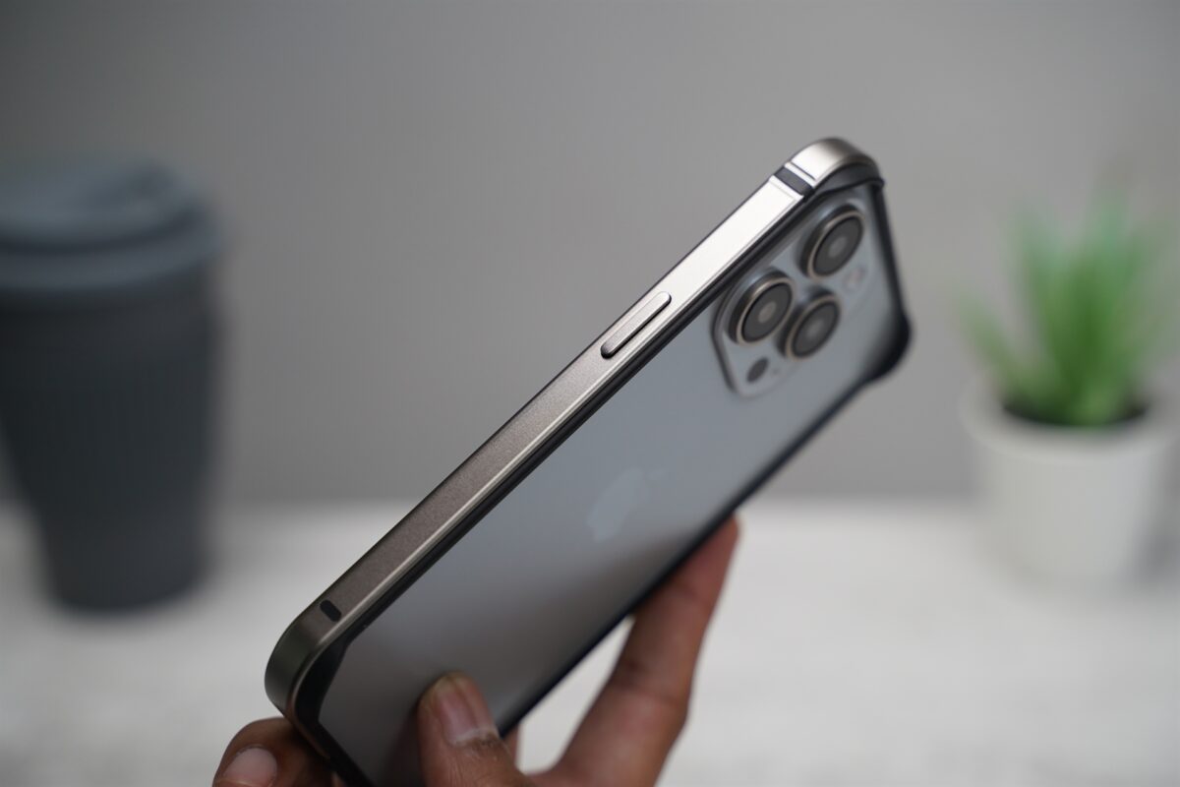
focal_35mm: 63
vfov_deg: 21.6
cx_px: 590
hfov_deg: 31.9
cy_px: 394
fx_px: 2065
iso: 800
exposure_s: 1/80
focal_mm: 63
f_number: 4
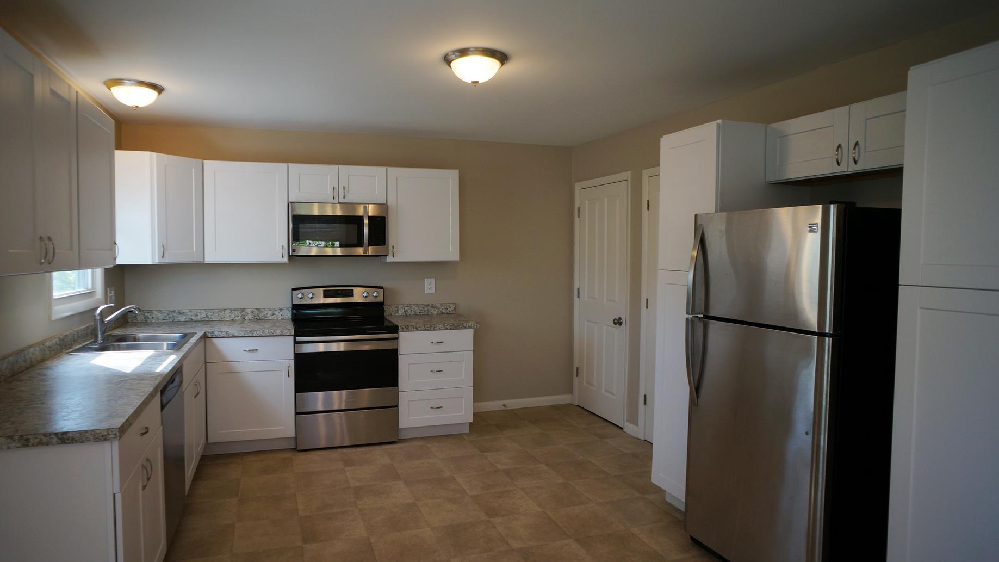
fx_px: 742
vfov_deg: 41.5
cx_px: 462
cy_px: 286
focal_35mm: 28
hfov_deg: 67.8
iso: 160
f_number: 4
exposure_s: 1/60
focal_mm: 16
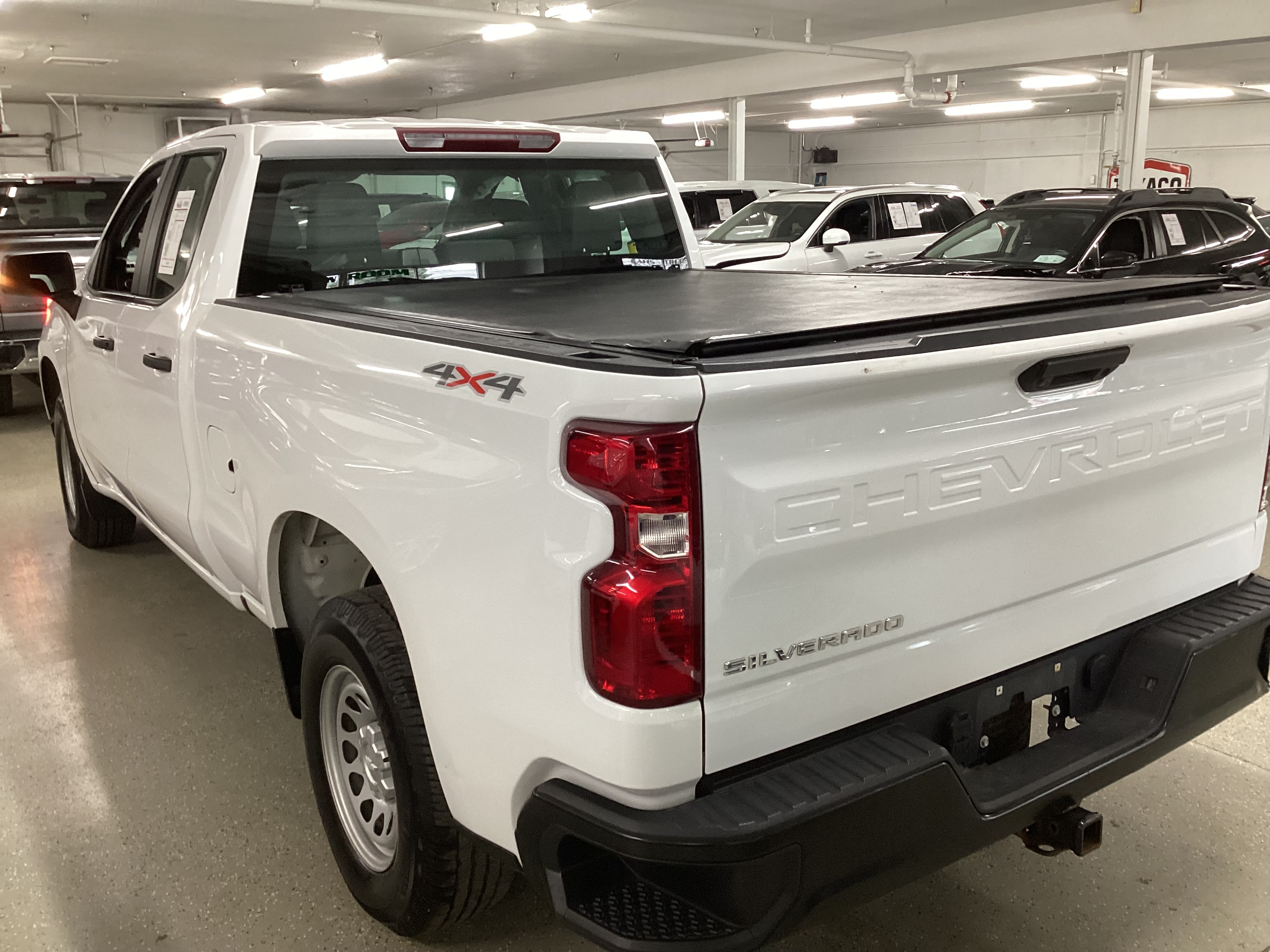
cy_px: 476
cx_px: 635
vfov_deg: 45.4
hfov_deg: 58.4
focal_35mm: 31
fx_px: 1137
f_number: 2.4
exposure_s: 1/50
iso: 160
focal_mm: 3.3
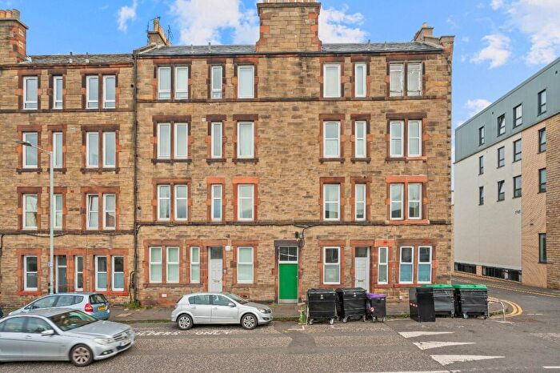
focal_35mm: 17
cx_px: 280
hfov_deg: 93.3
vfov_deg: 70.4
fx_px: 264
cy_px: 186
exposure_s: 1/80
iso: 100
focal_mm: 17
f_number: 7.1
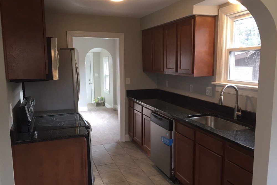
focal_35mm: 31
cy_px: 96
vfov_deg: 42.3
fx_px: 239
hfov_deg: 60.3
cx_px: 137
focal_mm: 4.15
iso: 32
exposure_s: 1/30
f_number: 2.2
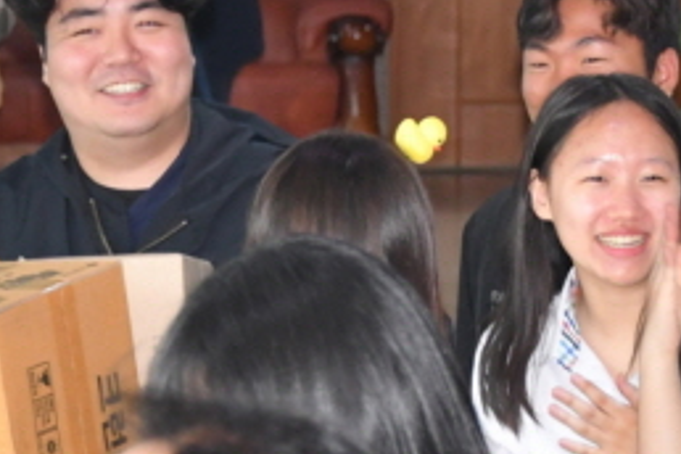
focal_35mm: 390
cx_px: 533
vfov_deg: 3.5
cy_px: 334
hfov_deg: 5.3
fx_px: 7377
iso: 1800
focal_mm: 75
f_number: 5.3
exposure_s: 1/60
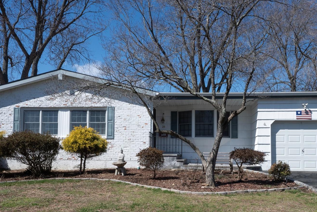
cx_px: 181
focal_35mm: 31
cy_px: 147
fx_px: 273
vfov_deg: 41.6
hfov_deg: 60.0
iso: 400
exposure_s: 1/125
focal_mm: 20
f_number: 22
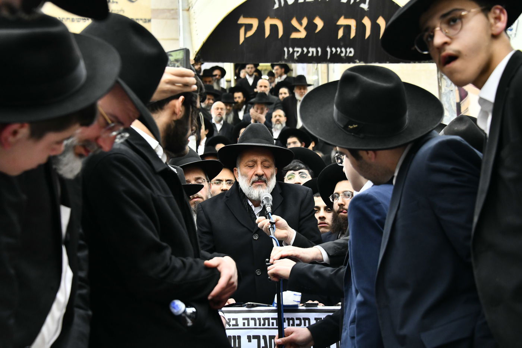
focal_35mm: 62
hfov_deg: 32.4
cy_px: 174
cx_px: 261
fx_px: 899
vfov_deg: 21.9
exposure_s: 1/400
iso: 1600
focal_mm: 62
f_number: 5.6
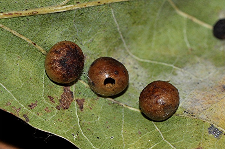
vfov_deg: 8.7
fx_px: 984
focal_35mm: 158
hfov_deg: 13.1
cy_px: 74
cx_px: 112
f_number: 10
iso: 200
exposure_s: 1/60
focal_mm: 105
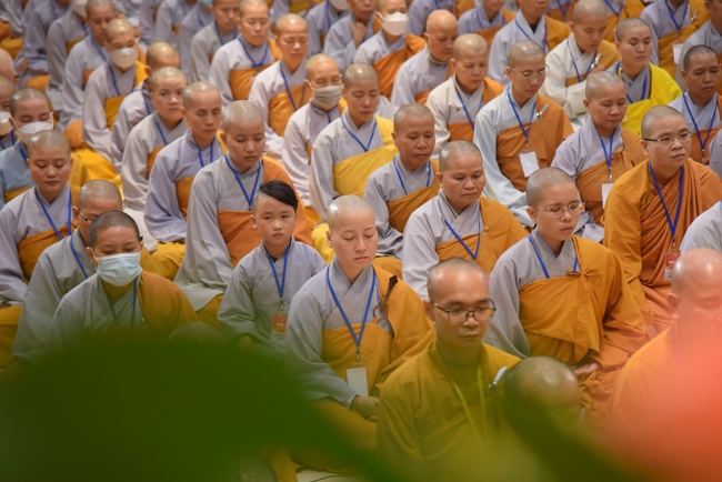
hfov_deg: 18.3
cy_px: 241
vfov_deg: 12.2
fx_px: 2247
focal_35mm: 112
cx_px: 361
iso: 1000
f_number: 4
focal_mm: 112
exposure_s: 1/125
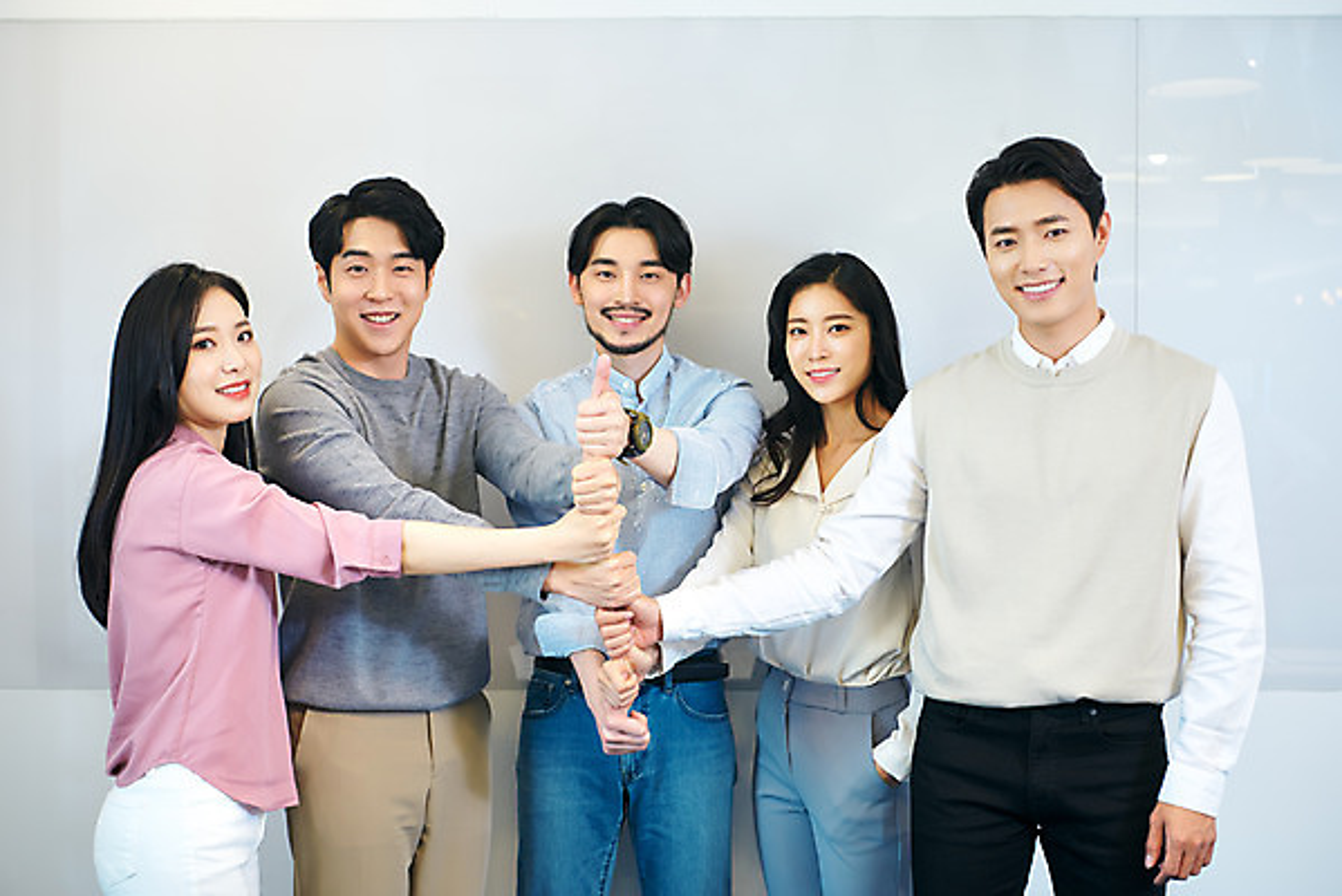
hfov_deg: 38.2
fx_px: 1939
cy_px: 448
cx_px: 671
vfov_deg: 26.0
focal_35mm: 52
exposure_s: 1/50
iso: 250
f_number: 4
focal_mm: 52
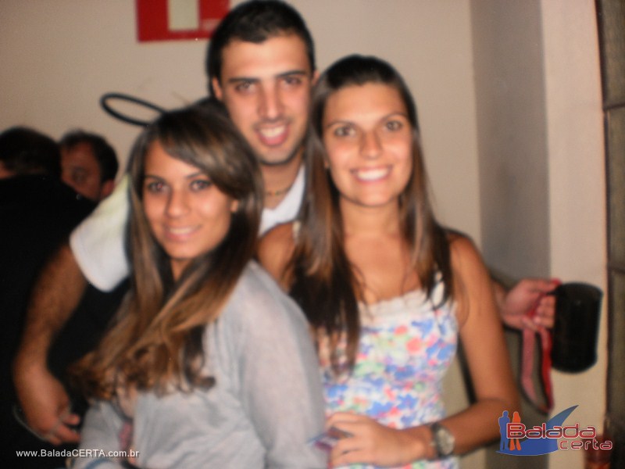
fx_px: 650
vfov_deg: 39.7
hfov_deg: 51.4
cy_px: 234
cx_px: 312
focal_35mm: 36
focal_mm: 6.3
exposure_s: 1/30
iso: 125
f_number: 3.1
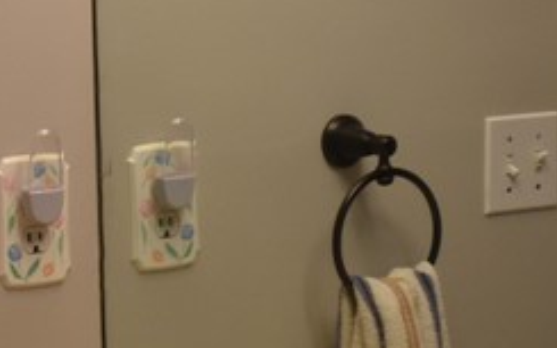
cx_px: 209
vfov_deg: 7.7
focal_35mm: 169
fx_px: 2569
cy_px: 262
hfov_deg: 12.4
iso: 800
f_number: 4
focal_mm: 25
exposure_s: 1/160
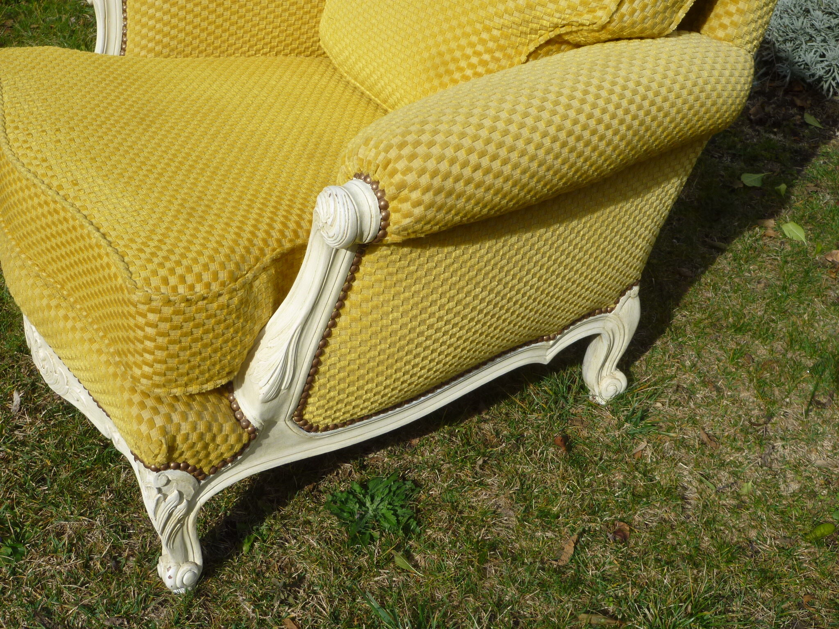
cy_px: 314
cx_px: 420
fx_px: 1042
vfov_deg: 33.6
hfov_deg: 43.9
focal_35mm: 43
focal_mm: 7.7
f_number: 4.5
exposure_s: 1/400
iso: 80
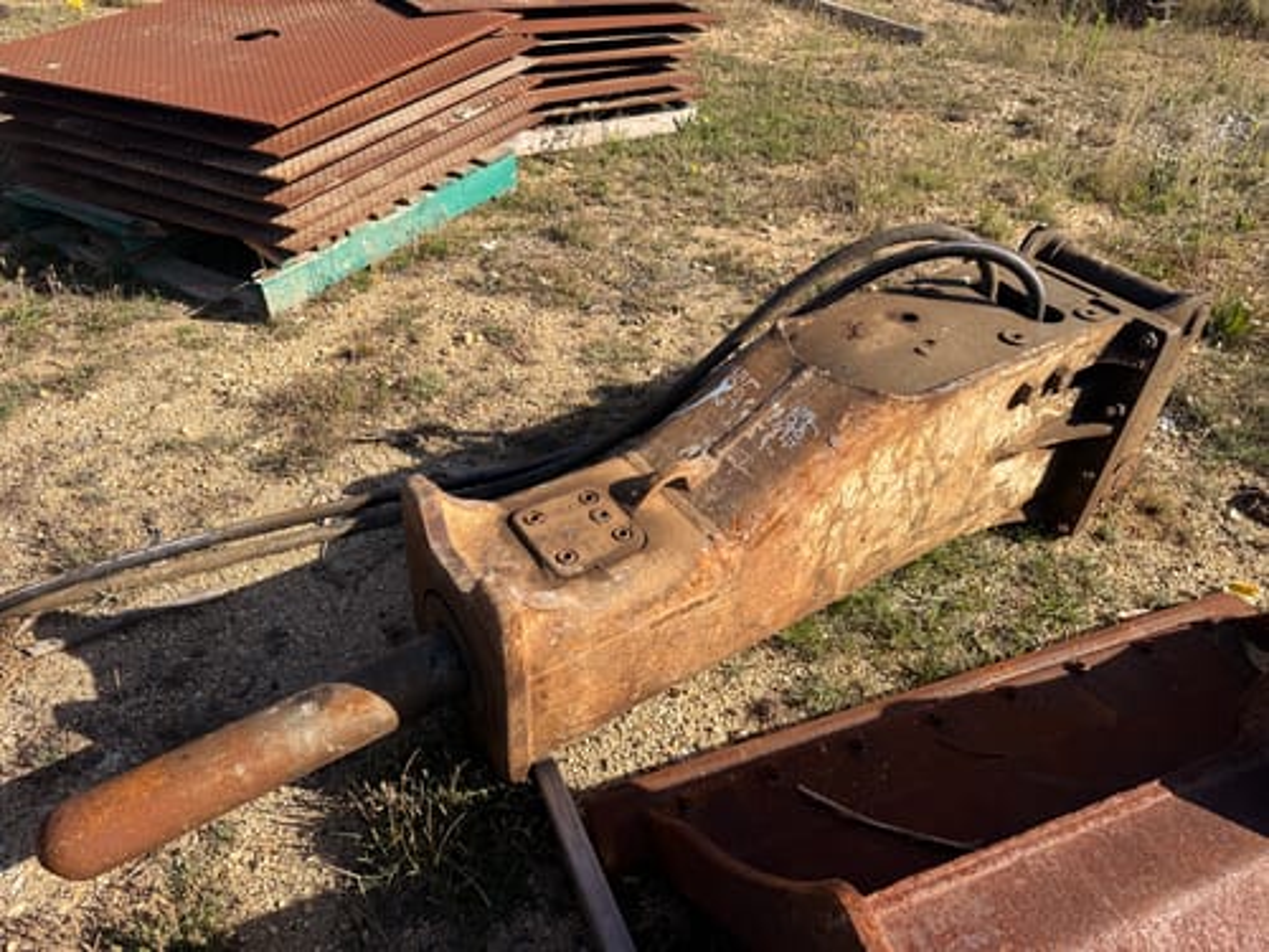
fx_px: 880
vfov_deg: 56.8
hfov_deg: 71.6
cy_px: 476
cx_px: 634
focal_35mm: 24
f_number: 1.78
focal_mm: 6.76
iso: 80
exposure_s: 1/3145
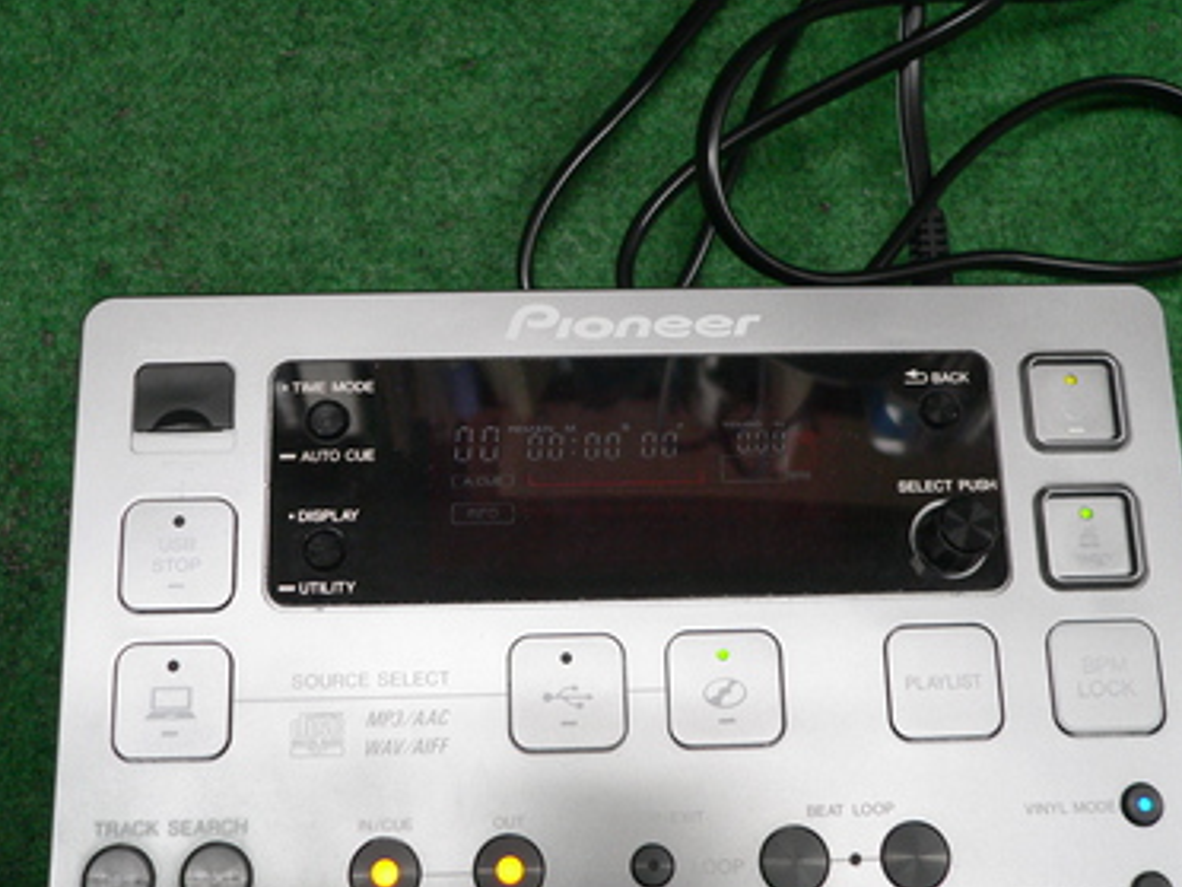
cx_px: 601
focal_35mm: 48
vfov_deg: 30.3
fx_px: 1639
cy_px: 444
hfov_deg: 39.7
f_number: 2.8
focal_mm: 7.8
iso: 200
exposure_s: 1/40
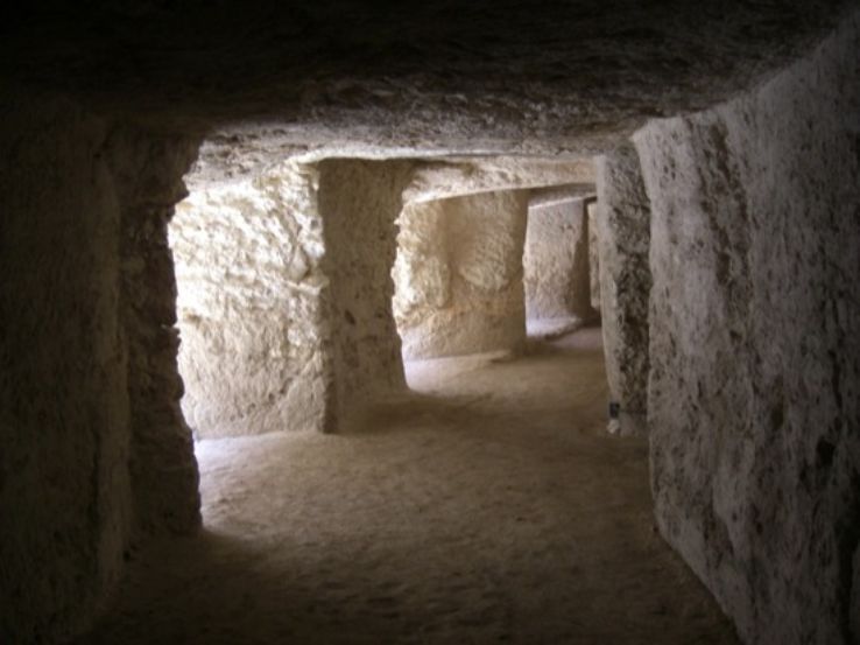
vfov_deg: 37.7
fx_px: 944
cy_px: 322
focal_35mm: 38
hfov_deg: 49.0
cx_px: 430
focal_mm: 7.9
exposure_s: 1/50
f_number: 2.8
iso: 200
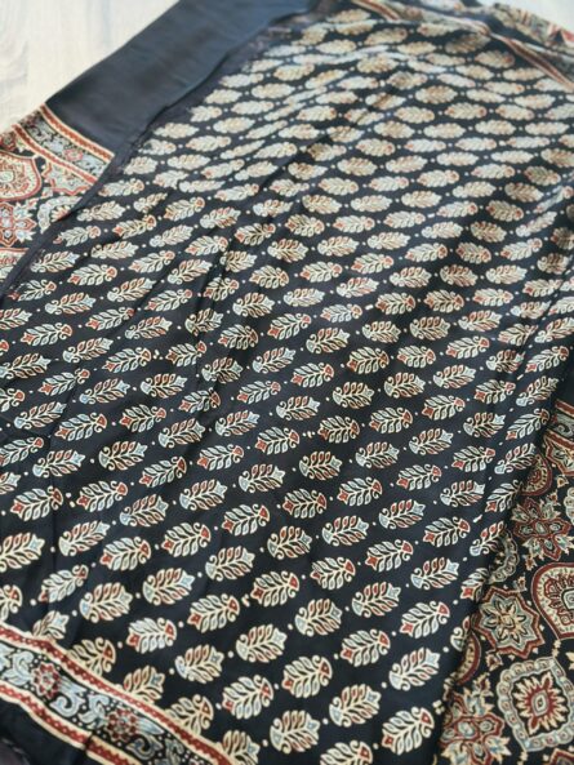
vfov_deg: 39.6
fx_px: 1061
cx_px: 287
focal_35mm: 48
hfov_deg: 30.3
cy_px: 382
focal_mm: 6.86
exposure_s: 1/60
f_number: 1.78
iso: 200
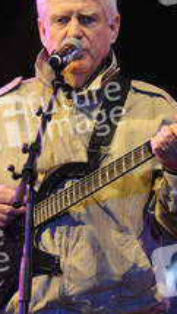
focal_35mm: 351
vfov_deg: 6.1
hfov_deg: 3.5
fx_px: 2927
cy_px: 190
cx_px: 94
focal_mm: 180
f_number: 5.6
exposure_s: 1/160
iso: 3200
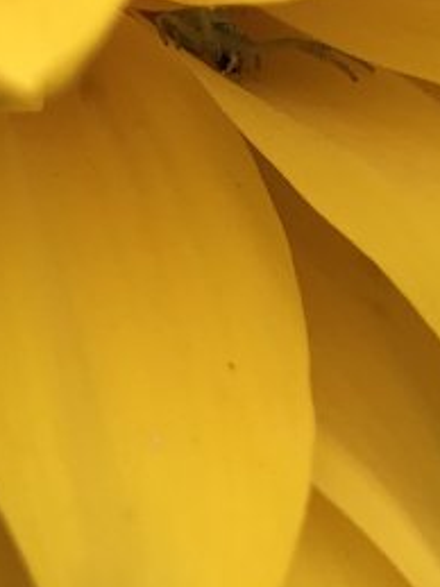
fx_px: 2934
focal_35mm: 173
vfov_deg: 11.2
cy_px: -156
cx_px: 5
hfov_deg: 8.5
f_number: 1.8
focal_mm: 3.99
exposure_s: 1/155
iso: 20
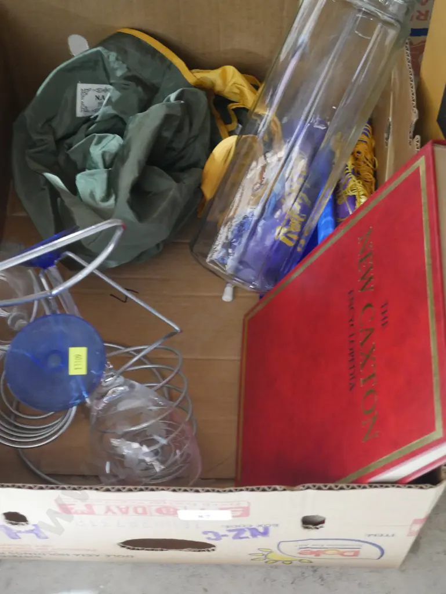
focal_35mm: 54
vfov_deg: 35.5
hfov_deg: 27.1
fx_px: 927
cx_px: 223
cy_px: 297
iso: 3200
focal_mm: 27
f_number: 5.3
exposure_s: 1/20
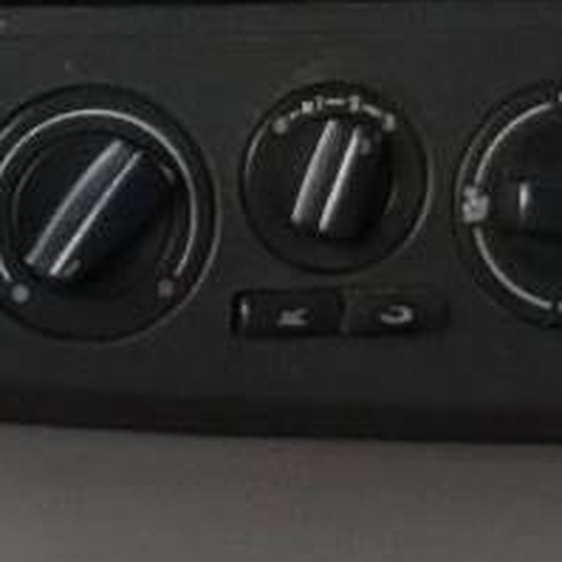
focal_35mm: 179
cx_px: -522
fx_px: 3288
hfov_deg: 9.2
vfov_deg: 9.6
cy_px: -158
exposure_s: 1/40
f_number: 1.8
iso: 747
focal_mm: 4.27
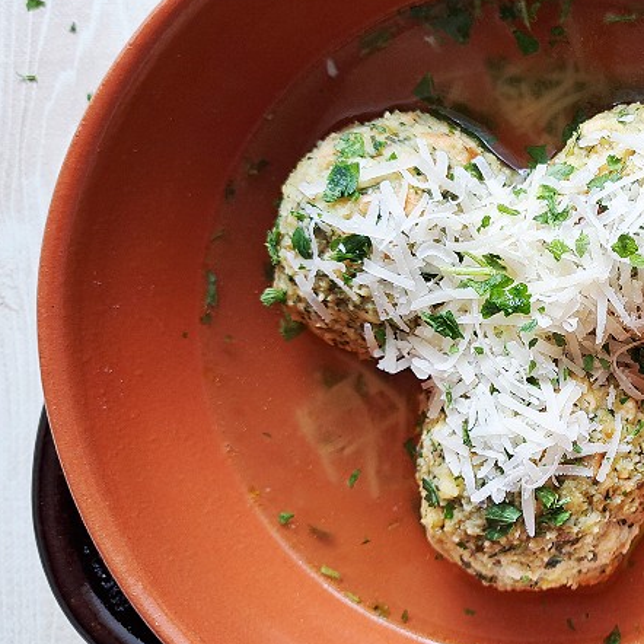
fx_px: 1010
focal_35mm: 48
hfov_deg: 32.4
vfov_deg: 35.4
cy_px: 315
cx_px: 650
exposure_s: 1/50
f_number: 1.8
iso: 50
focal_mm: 5.23
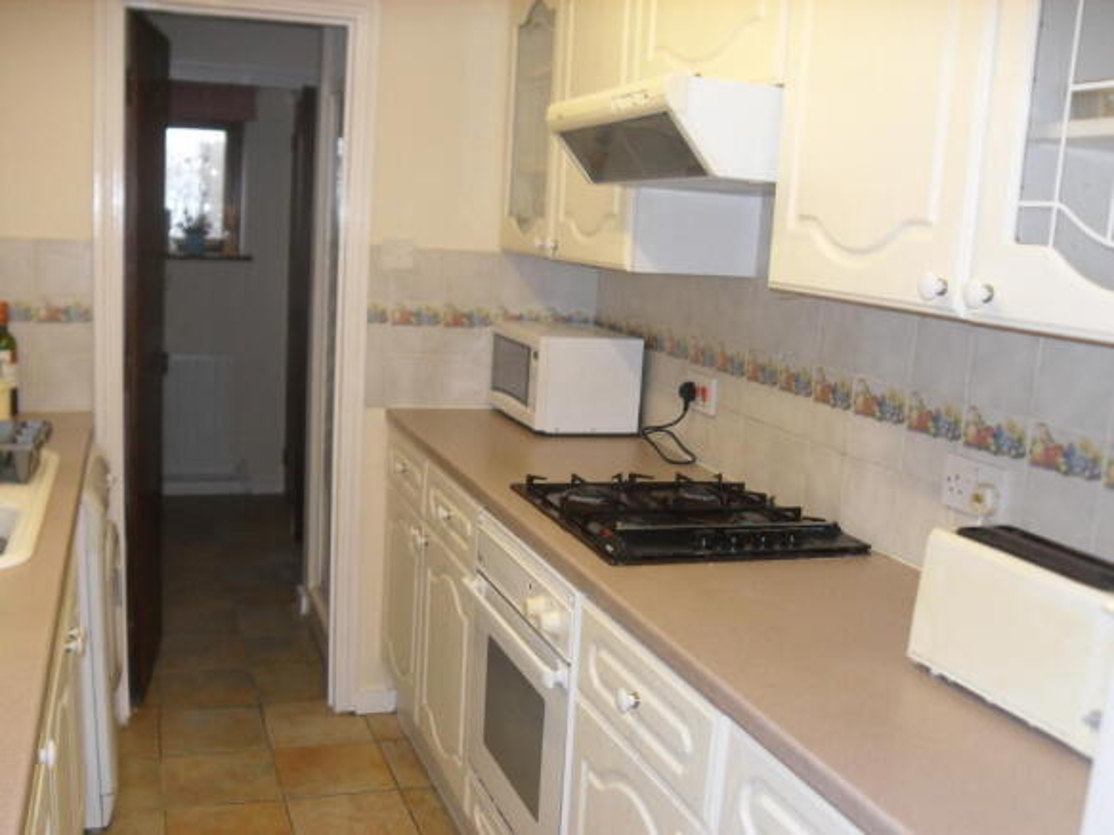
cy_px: 418
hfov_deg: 52.6
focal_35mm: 35
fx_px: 1126
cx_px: 557
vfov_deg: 40.7
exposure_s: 1/45
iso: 200
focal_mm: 6.2
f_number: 2.8
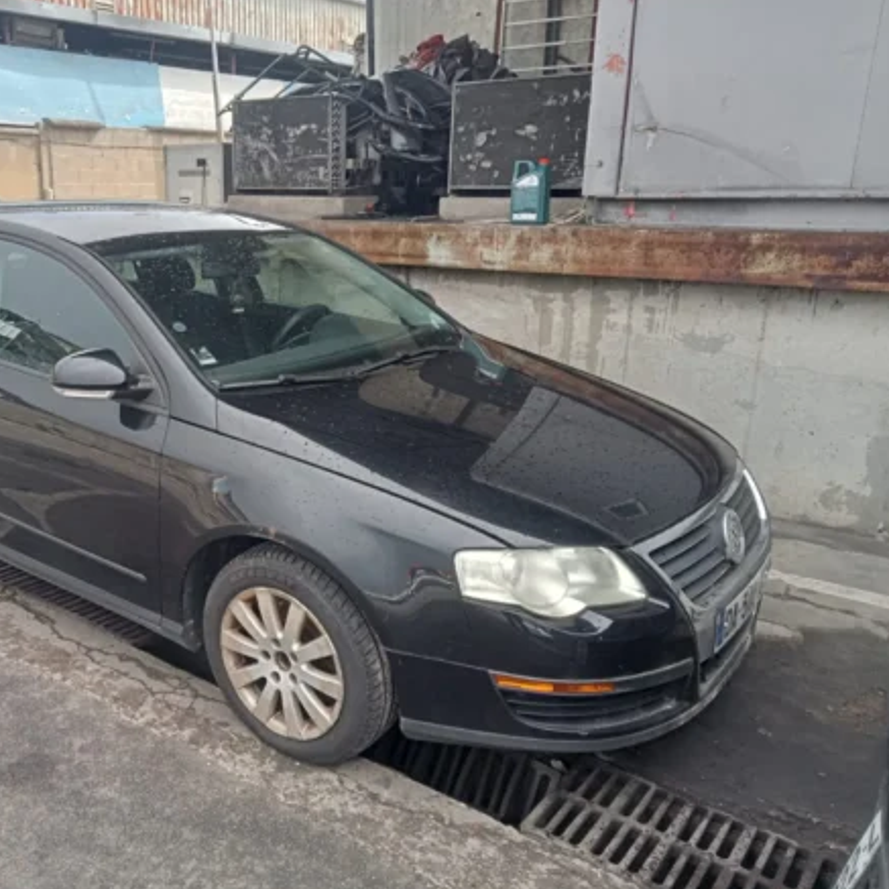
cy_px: 450
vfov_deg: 48.4
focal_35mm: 34
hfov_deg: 47.7
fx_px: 988
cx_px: 301
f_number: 2.2
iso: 100
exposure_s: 1/144
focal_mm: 3.46
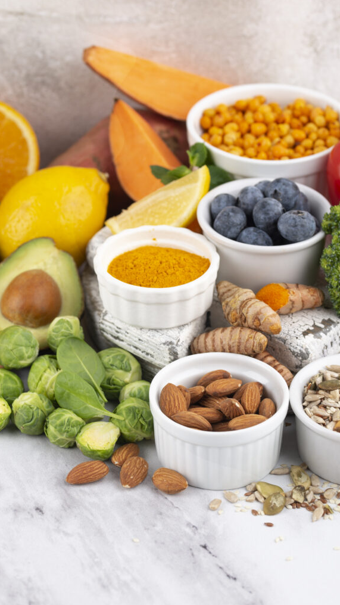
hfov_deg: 10.9
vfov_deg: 19.3
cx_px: 192
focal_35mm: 111
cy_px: 302
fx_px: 1779
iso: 100
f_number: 9
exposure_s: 1/100
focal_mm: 105
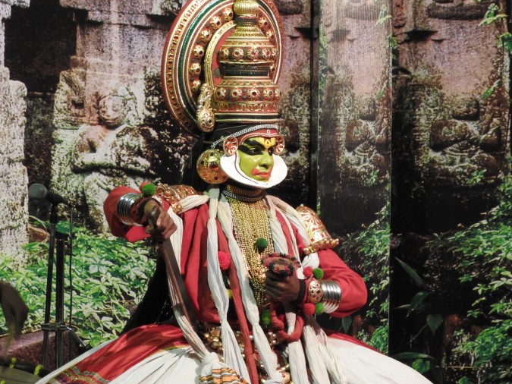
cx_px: 285
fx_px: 3505
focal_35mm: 237
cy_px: 159
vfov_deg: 6.3
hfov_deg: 8.4
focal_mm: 35.8
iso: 800
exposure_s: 1/10
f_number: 5.3
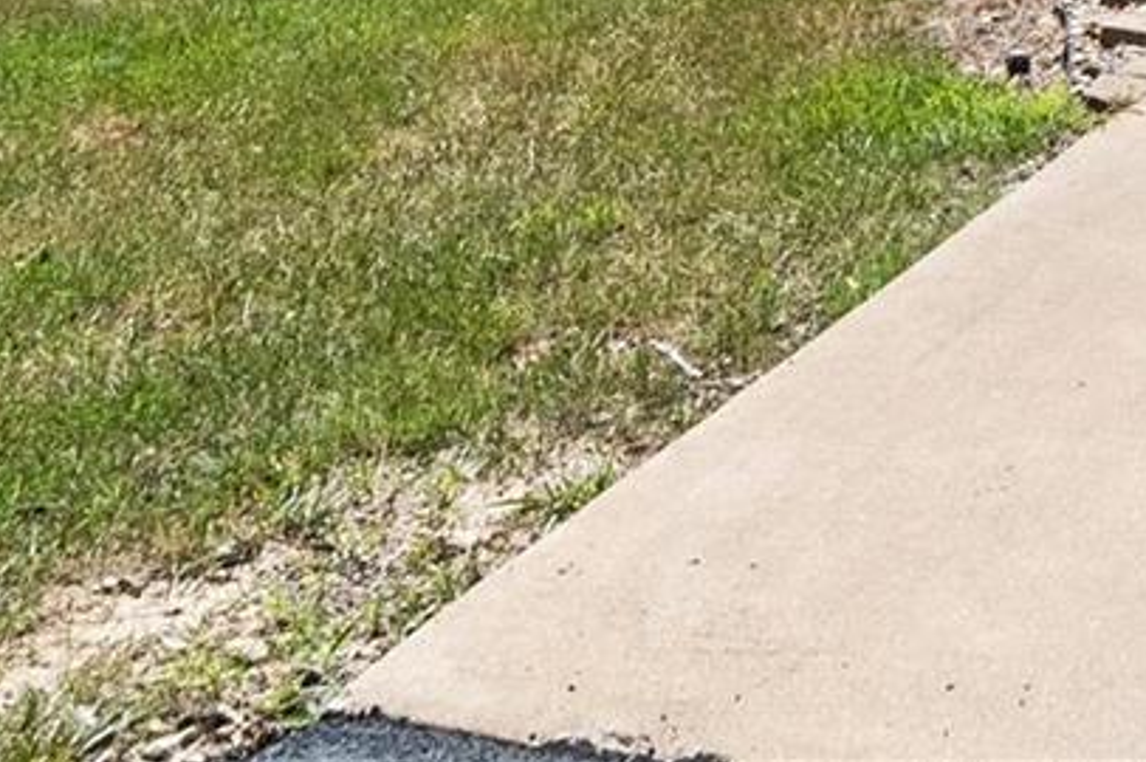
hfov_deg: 25.2
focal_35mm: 71
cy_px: -739
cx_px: 1428
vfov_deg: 15.5
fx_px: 2258
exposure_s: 1/640
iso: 400
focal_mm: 9
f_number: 8
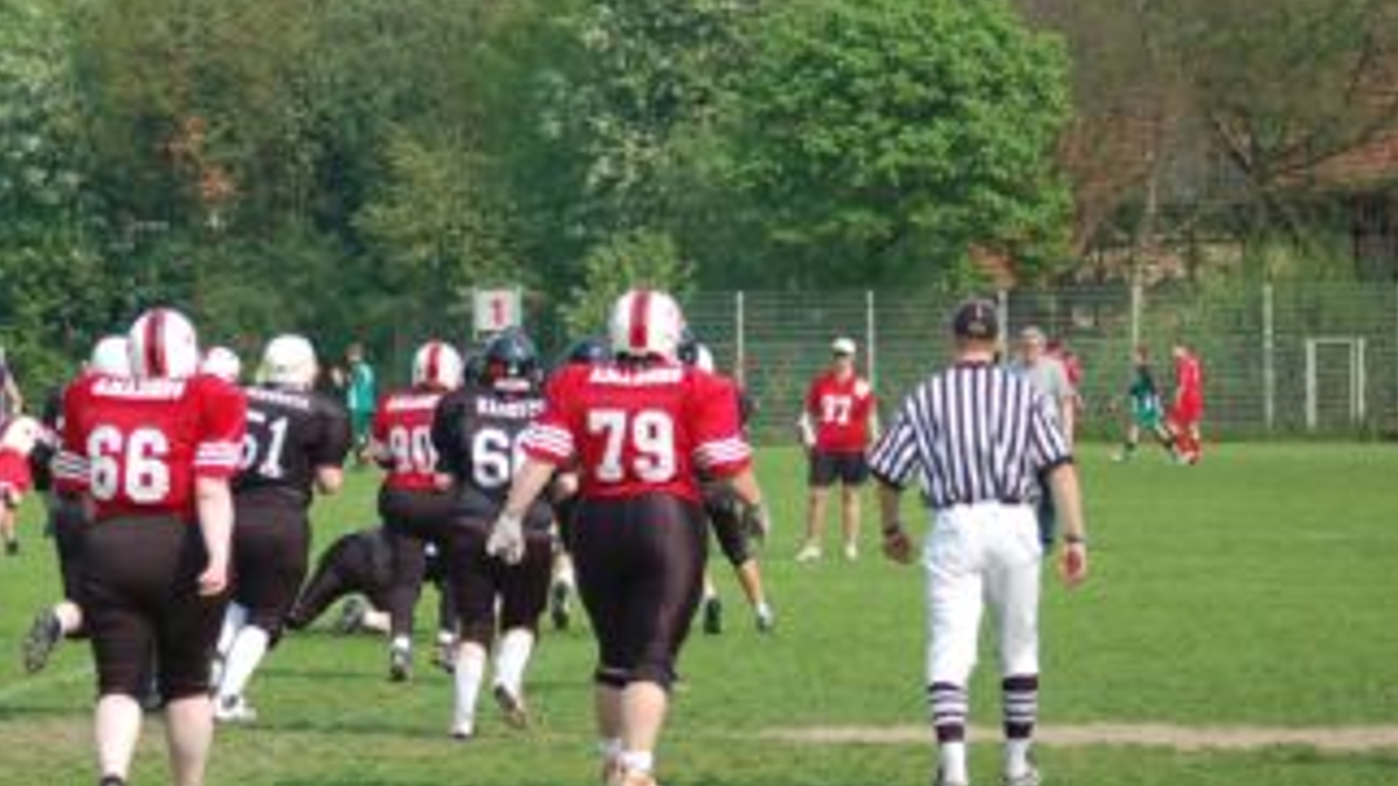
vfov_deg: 6.4
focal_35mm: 190
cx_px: 423
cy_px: 421
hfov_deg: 11.3
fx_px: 7042
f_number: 4
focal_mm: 86
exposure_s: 1/1000
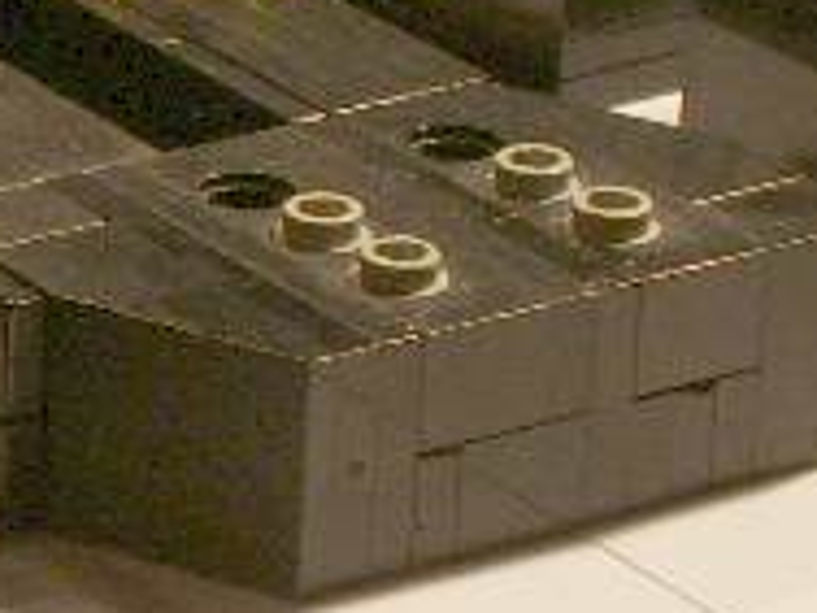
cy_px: 548
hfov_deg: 7.2
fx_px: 6231
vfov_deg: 5.6
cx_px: -856
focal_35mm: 264
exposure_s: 1/15
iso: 100
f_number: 3.5
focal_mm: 10.2
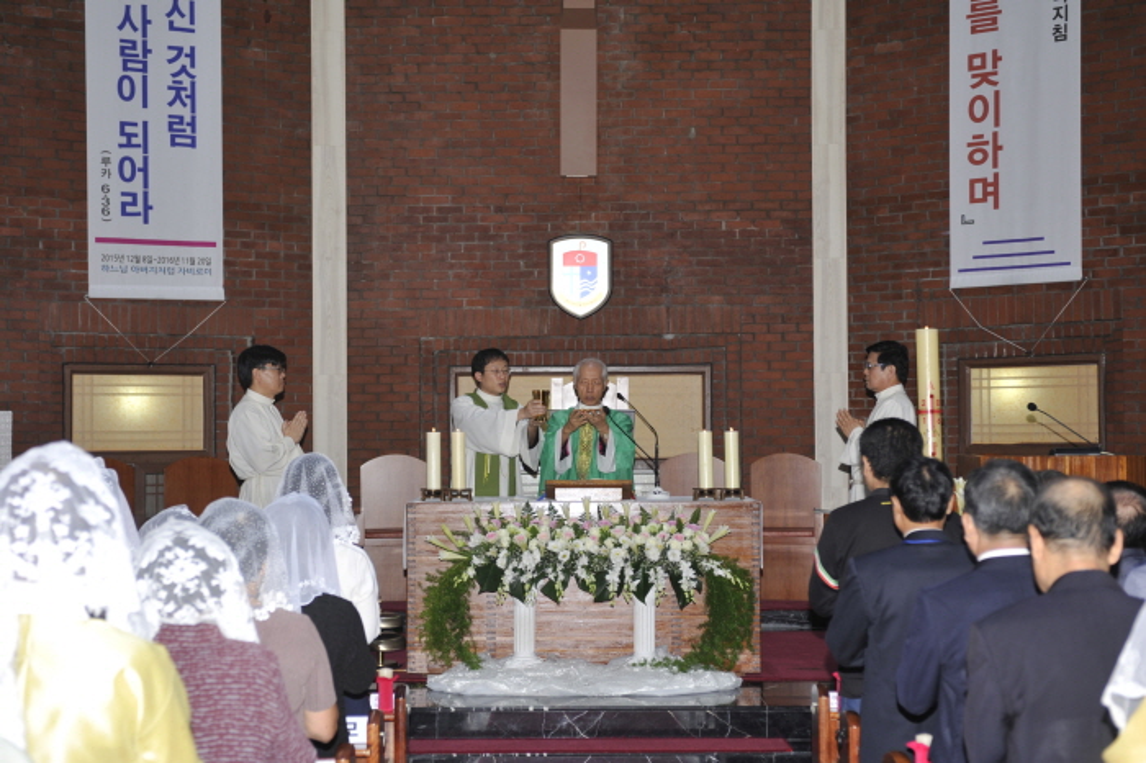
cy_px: 382
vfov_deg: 21.9
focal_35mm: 62
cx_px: 573
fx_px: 1973
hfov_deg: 32.4
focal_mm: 62
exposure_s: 1/60
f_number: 4.5
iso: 200
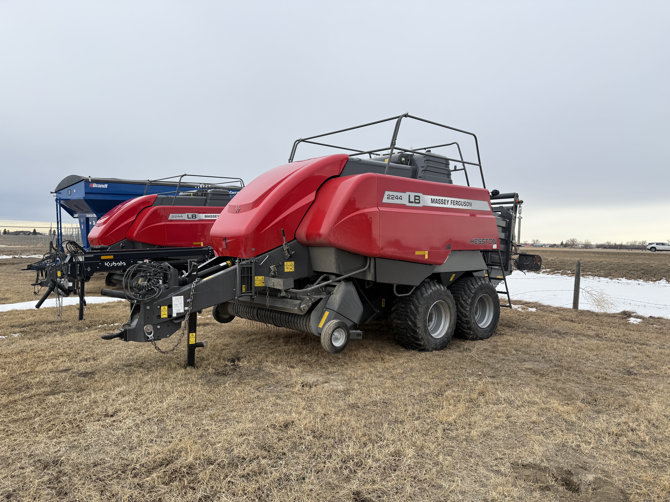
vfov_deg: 56.8
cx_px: 335
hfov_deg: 71.6
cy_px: 251
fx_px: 465
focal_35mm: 24
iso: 80
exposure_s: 1/1464
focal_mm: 6.76
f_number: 1.78
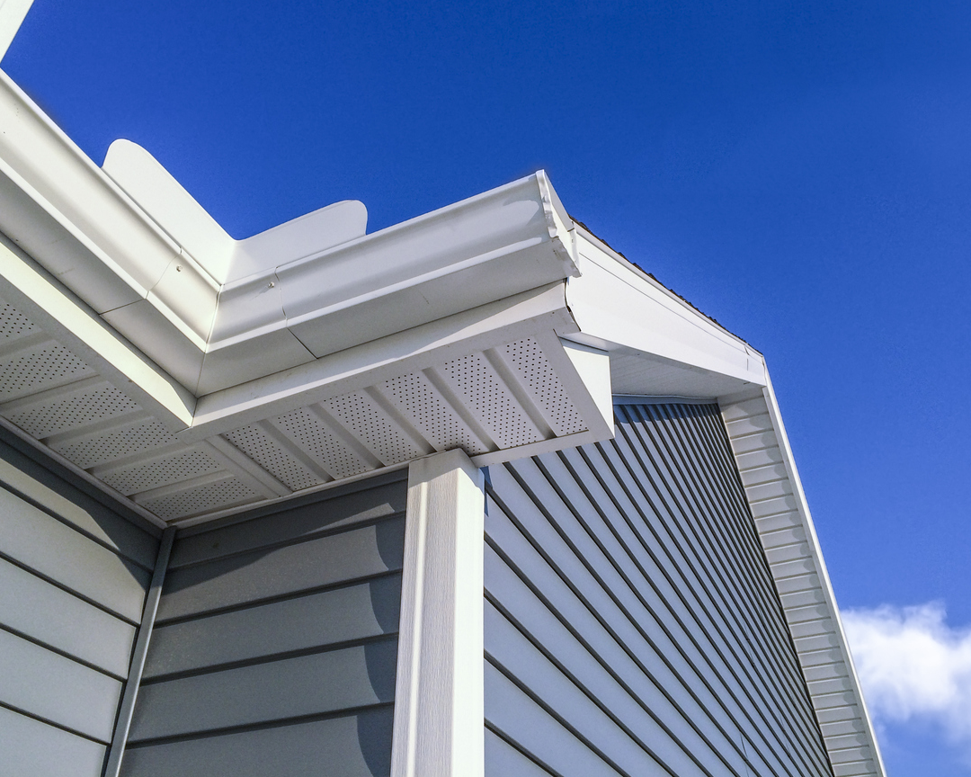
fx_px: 891
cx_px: 468
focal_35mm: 31
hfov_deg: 57.2
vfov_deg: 47.1
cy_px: 380
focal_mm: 4.15
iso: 32
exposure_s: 1/1900
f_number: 2.2
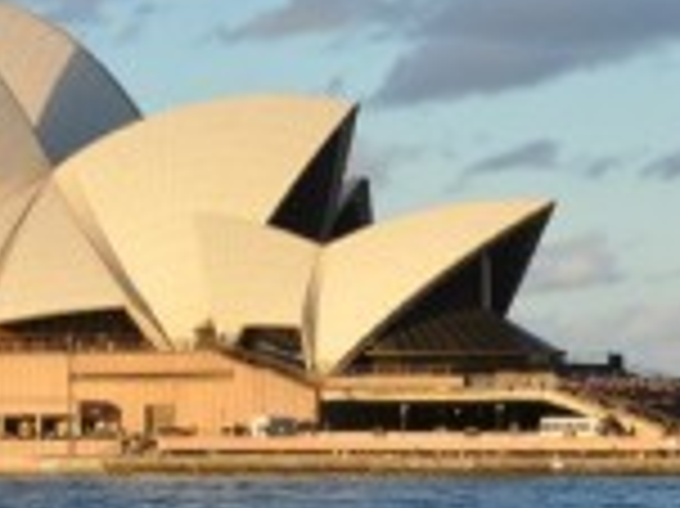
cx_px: -167
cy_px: 9
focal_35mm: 218
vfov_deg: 6.8
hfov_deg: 9.0
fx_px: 4279
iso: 320
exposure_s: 1/400
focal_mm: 38
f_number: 10
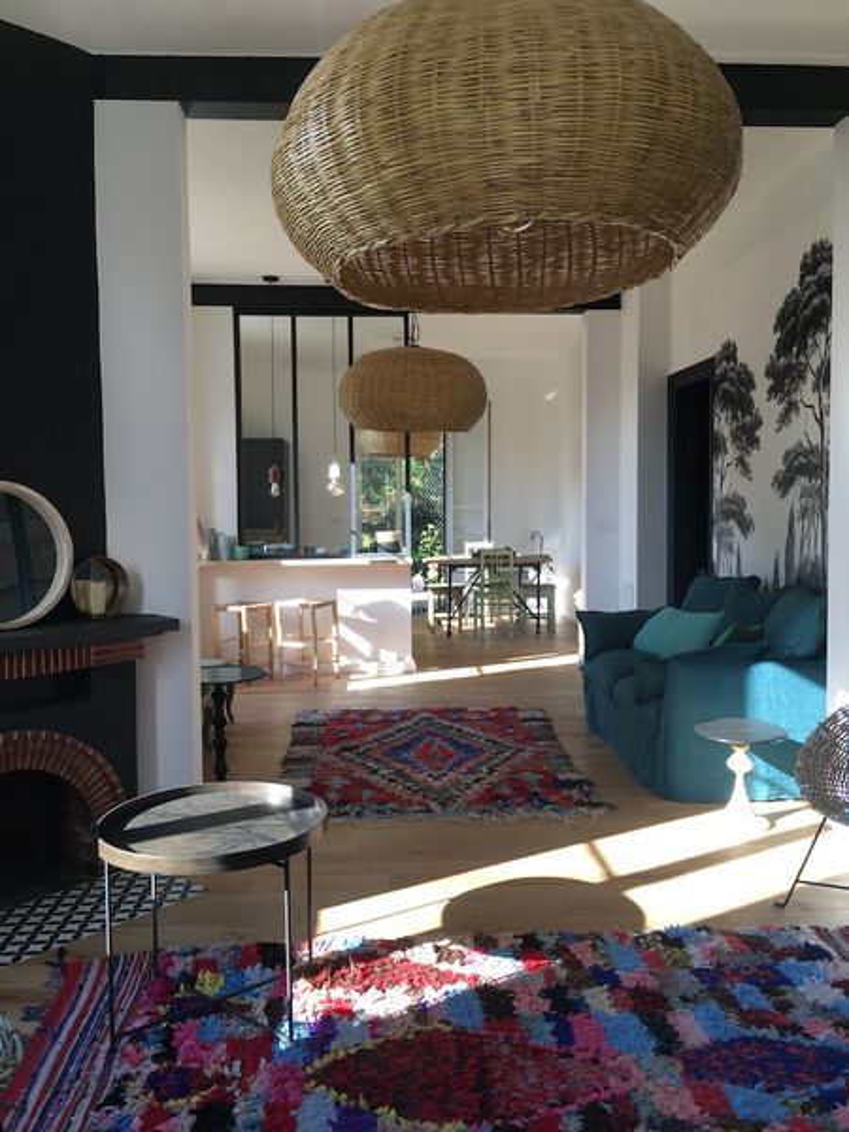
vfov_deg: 61.7
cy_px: 566
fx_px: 948
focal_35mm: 29
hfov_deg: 48.2
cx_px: 424
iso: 25
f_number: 2.2
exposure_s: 1/100
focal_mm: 4.15
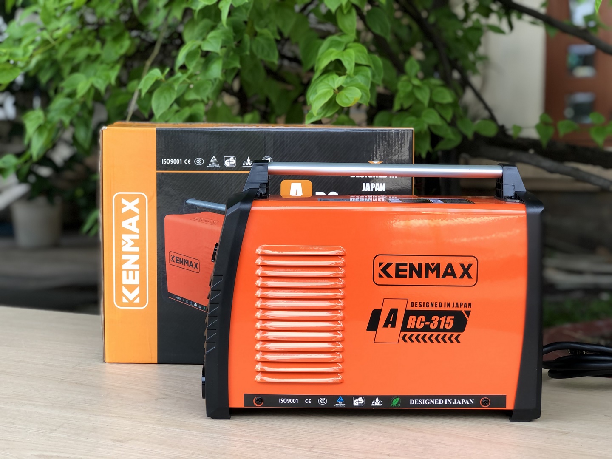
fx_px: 1008
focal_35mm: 57
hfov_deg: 33.8
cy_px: 230
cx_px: 306
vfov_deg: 25.7
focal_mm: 6.6
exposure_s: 1/60
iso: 25
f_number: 2.8
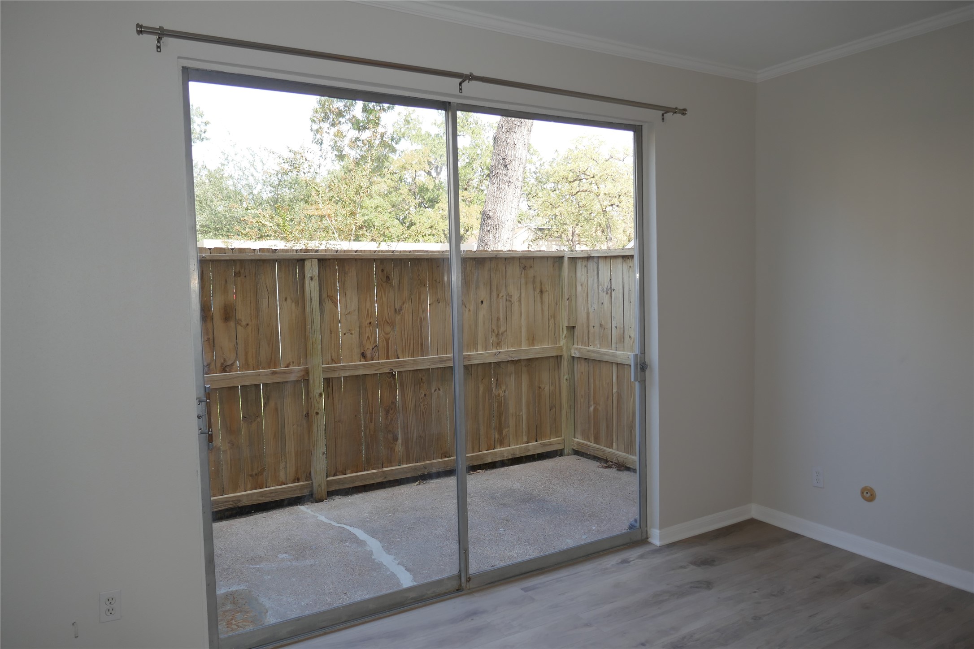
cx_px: 487
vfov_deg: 51.3
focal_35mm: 25
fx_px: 676
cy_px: 324
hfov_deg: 71.5
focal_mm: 9.1
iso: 125
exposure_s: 1/200
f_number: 2.8
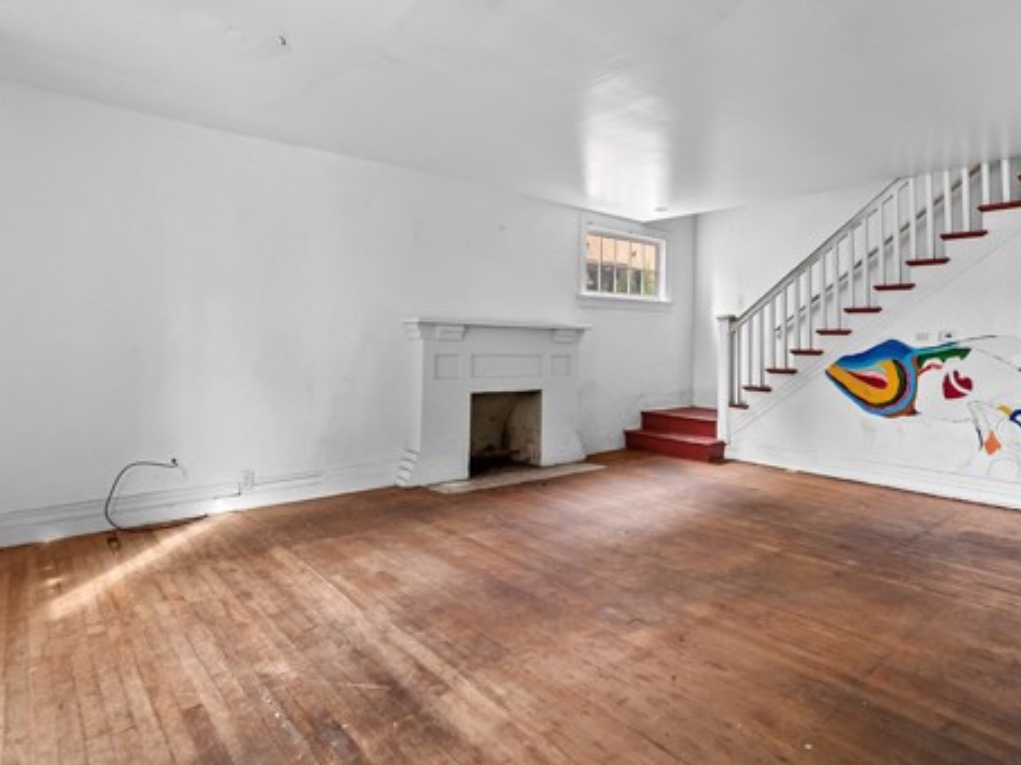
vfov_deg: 68.5
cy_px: 352
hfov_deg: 82.9
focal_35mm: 19
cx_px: 645
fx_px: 560
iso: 1250
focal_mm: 14
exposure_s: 1/15
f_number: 8
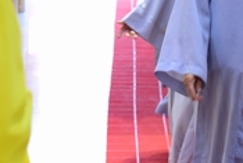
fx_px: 1452
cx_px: 267
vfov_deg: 6.4
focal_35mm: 215
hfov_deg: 9.5
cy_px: -45
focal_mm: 58
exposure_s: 1/40
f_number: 5
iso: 1000
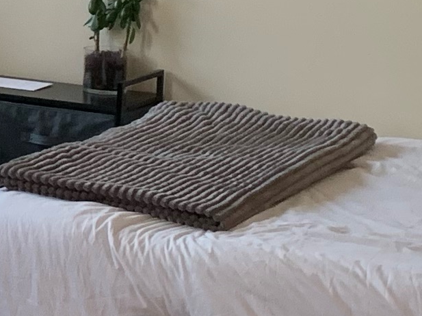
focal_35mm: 170
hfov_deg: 10.5
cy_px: -3
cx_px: -464
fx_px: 2071
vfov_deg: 8.7
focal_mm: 4.25
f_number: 1.8
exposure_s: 1/60
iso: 160
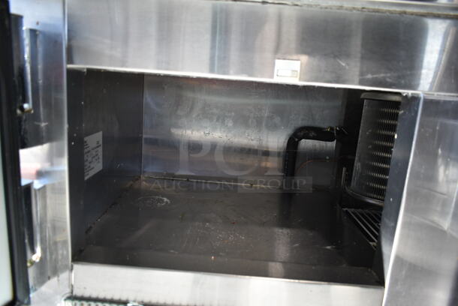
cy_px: 153
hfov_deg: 67.3
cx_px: 229
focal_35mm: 27
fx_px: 344
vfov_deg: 48.0
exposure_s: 1/30
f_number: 3.5
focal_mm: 18
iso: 280
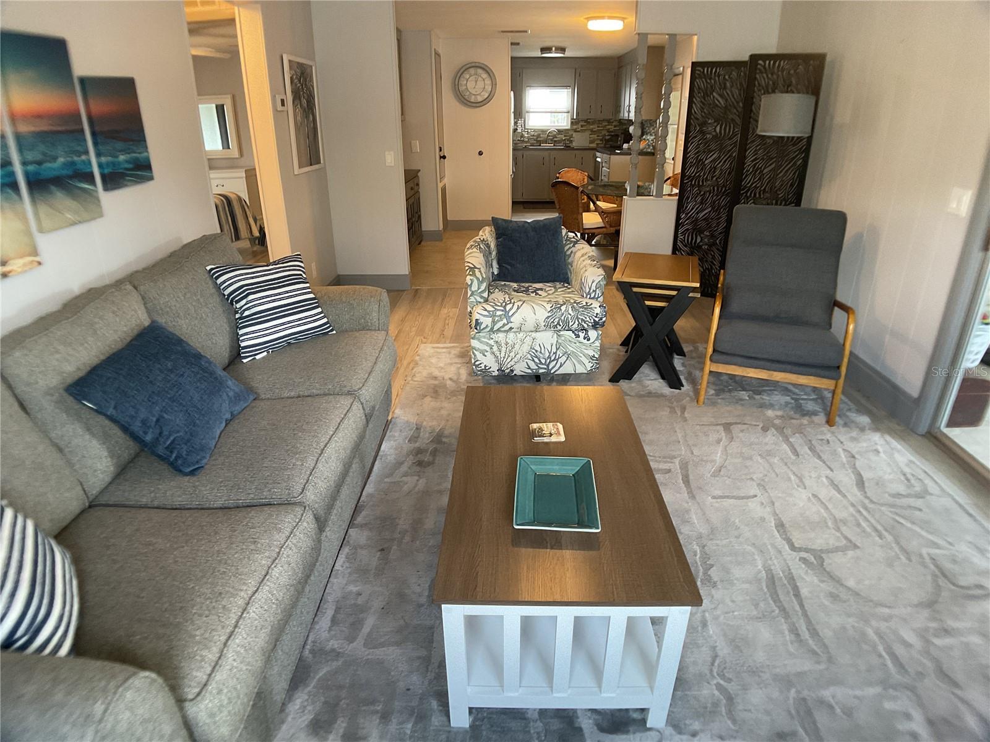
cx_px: 495
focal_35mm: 29
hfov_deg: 61.7
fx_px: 829
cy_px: 371
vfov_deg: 48.2
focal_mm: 3
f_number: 1.8
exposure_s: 1/60
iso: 160
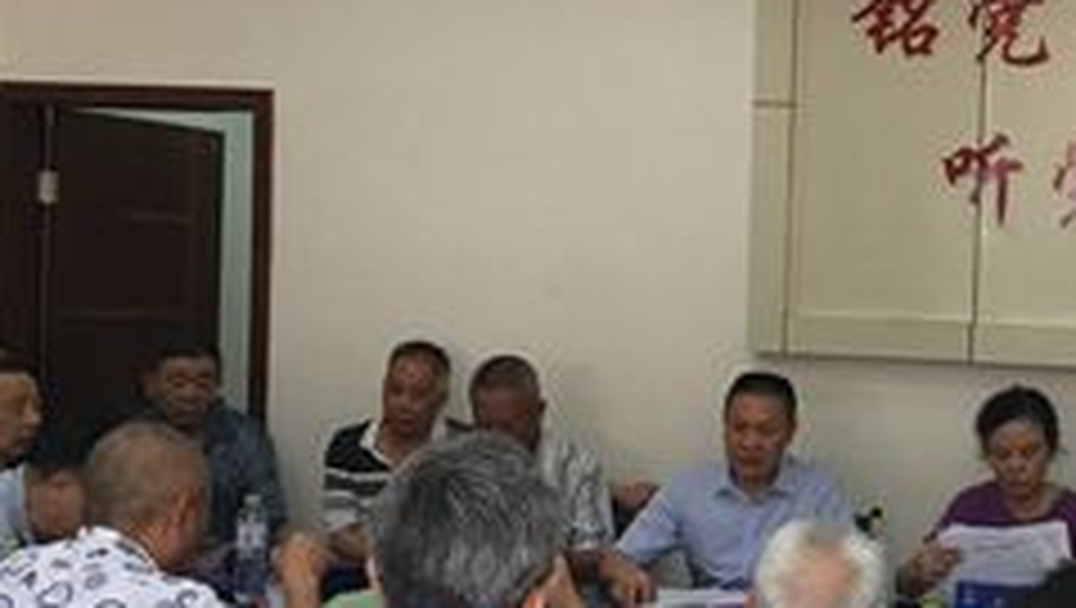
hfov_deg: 30.2
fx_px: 1885
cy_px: 358
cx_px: 1004
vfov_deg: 18.3
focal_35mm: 66
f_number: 2.2
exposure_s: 1/33
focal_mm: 4.15
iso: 40
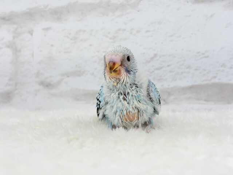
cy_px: 88
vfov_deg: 28.0
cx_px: 116
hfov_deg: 36.8
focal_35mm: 52
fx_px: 350
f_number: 1.6
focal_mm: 5.96
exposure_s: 1/50
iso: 40
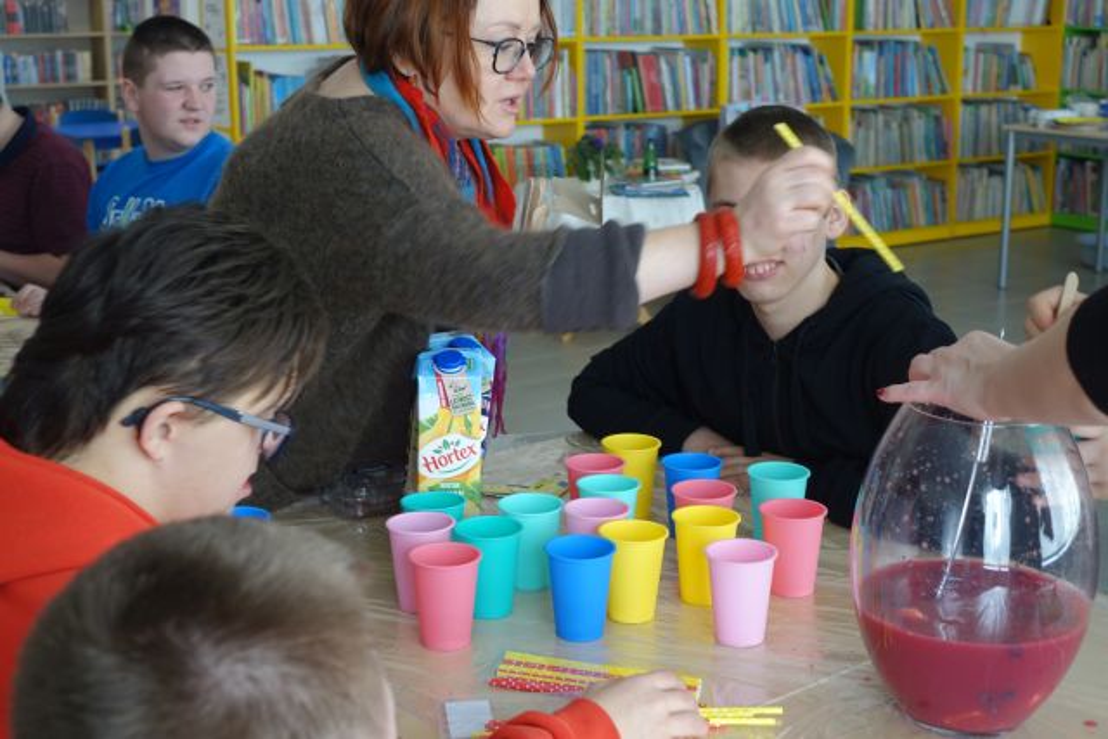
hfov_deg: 38.2
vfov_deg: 26.0
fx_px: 1601
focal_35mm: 52
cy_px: 370
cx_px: 554
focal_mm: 18.98
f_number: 2.8
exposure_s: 1/60
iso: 250
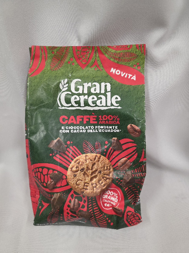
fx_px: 167
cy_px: 126
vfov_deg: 73.9
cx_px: 94
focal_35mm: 23
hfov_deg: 58.9
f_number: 1.7
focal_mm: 6.3
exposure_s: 1/101
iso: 500
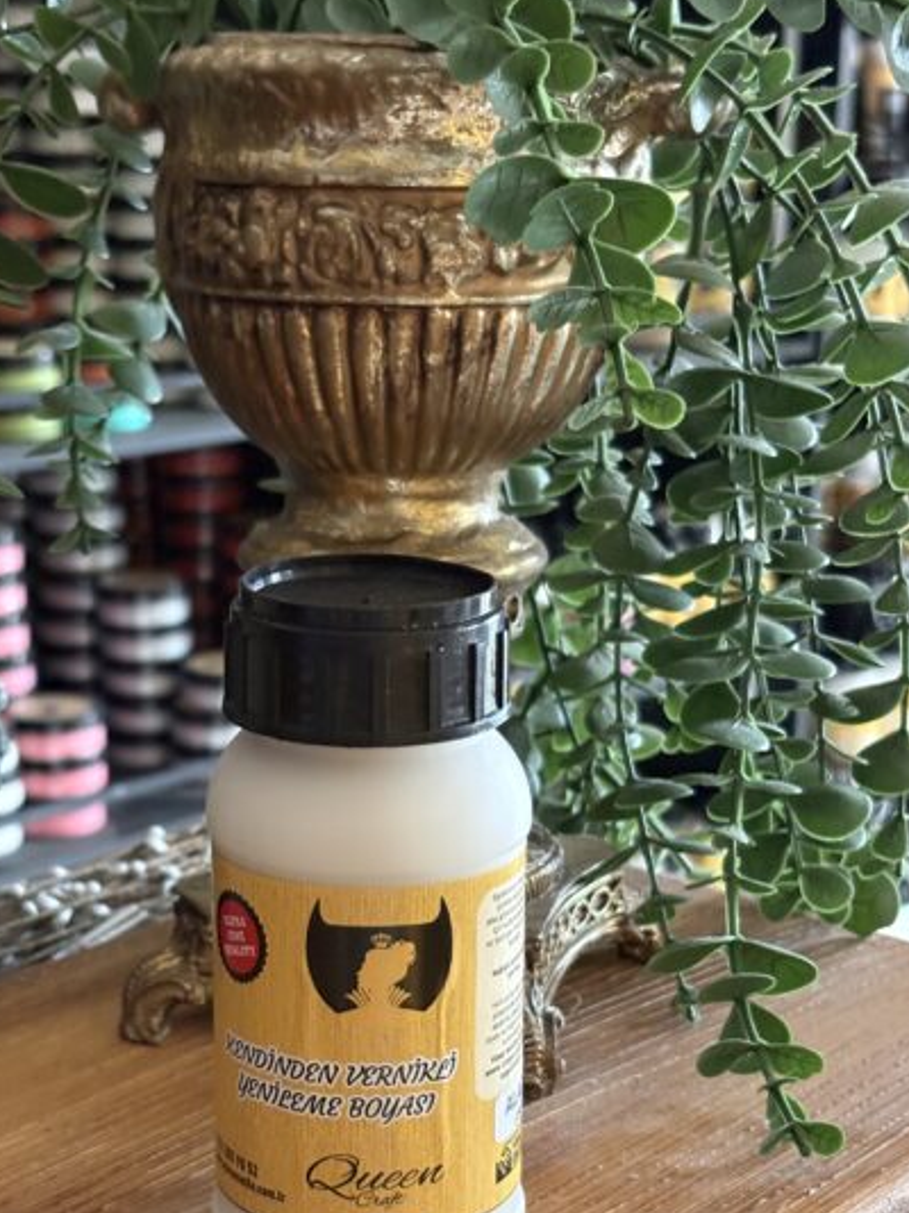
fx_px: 2278
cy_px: 744
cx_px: 370
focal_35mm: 65
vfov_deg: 29.7
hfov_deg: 22.5
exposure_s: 1/32
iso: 320
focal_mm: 5.96
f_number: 1.6
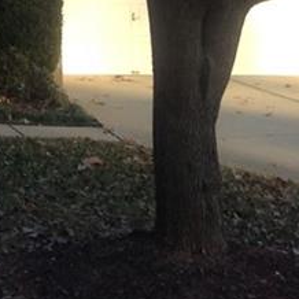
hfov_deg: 12.2
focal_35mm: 137
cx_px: -129
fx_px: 1339
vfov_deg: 12.2
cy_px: -145
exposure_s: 1/120
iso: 32
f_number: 2.4
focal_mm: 3.3
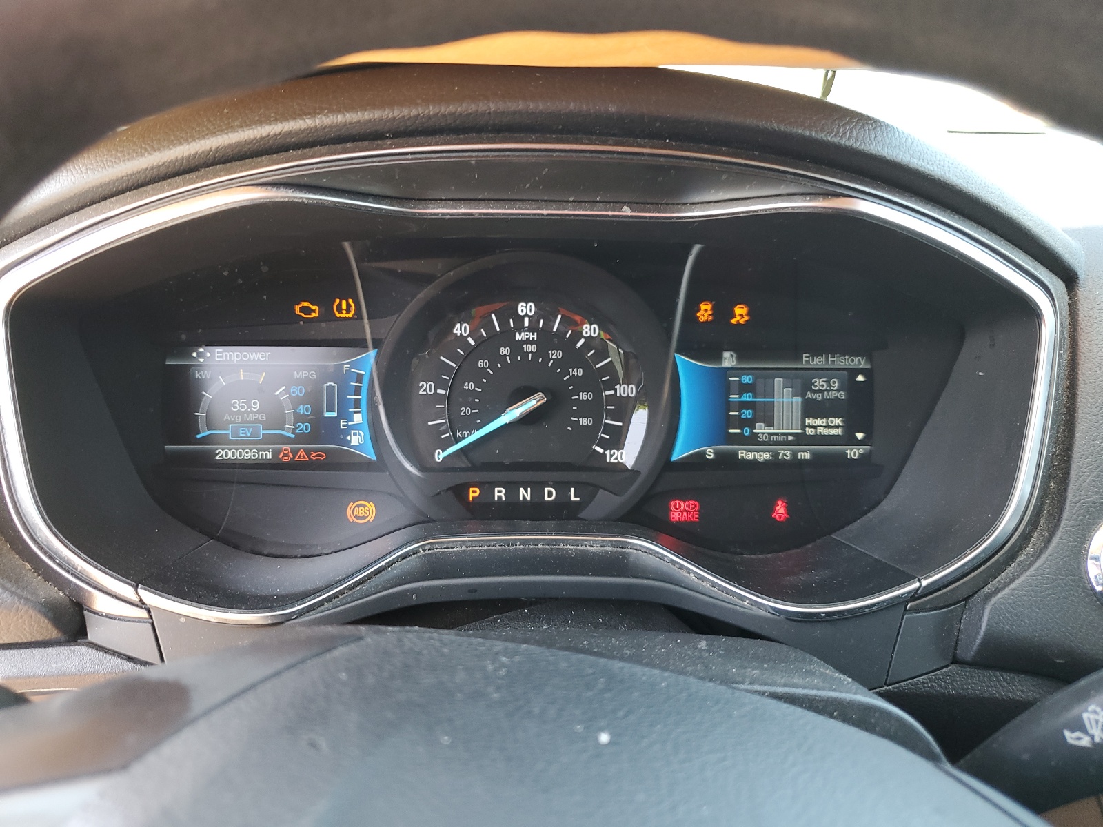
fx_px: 828
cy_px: 414
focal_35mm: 26
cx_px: 552
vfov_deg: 53.1
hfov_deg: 67.3
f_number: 1.5
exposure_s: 1/60.2
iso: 74
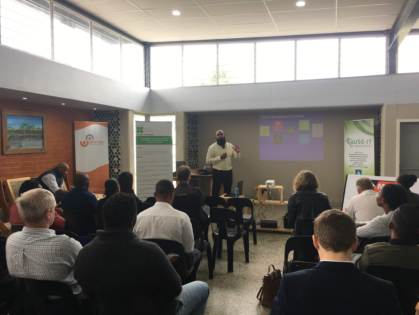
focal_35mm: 29
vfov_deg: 48.2
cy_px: 158
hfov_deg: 61.7
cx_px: 210
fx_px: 351
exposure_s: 1/50
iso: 32
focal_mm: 4.15
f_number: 2.2
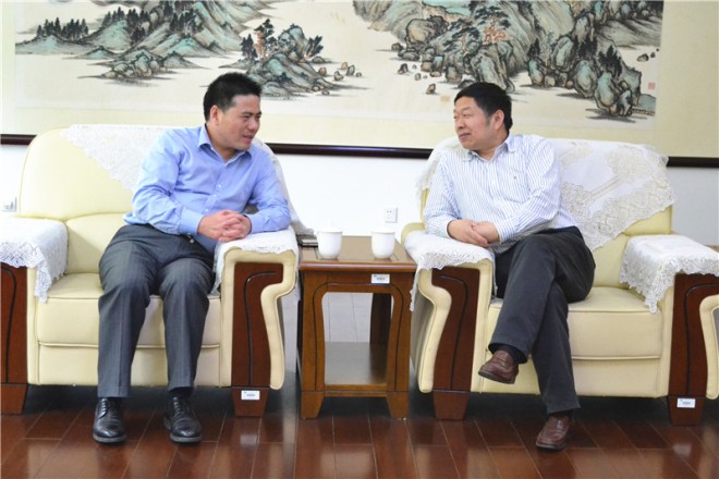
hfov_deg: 38.9
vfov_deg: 26.5
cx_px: 360
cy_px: 240
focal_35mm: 51
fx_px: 1019
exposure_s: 1/80
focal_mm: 34
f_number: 5
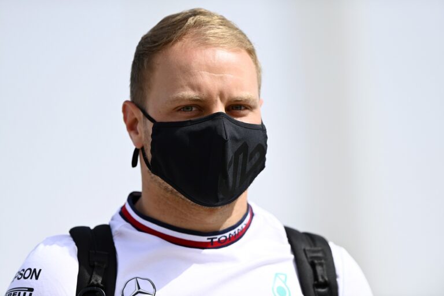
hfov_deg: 5.2
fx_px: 4933
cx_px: 222
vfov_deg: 3.4
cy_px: 148
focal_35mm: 400
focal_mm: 400
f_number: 3.2
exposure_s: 1/4000
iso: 200
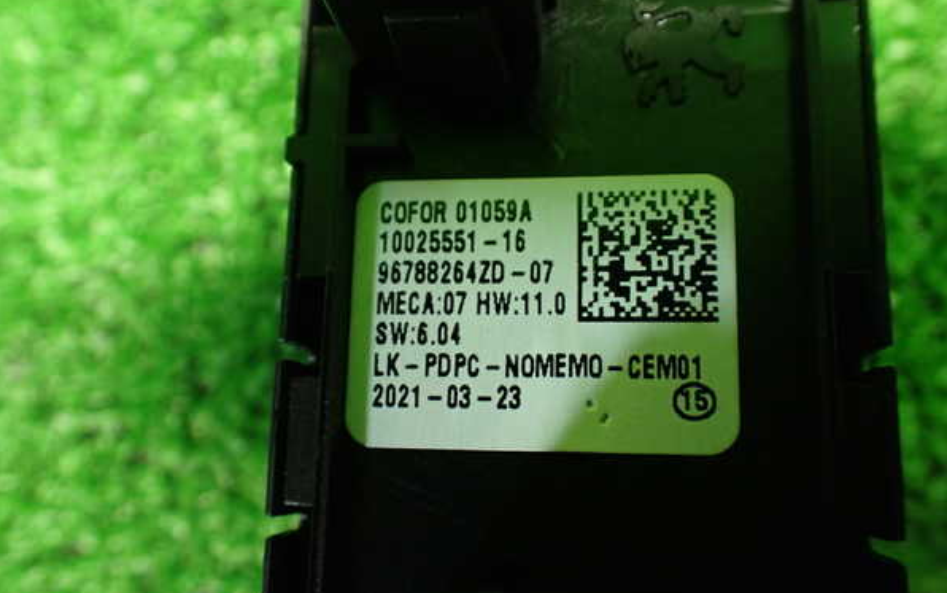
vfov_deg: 39.5
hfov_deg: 59.6
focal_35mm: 32
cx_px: 472
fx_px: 826
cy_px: 300
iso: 800
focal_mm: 5.4
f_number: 2.3
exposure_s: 1/40
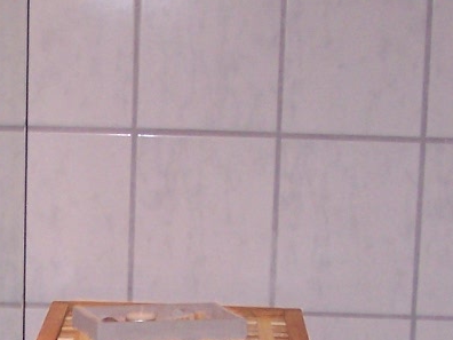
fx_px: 1950
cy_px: 445
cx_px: 32
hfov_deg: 13.1
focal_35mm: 149
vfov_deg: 9.8
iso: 140
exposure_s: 1/60
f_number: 2.8
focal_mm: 6.3
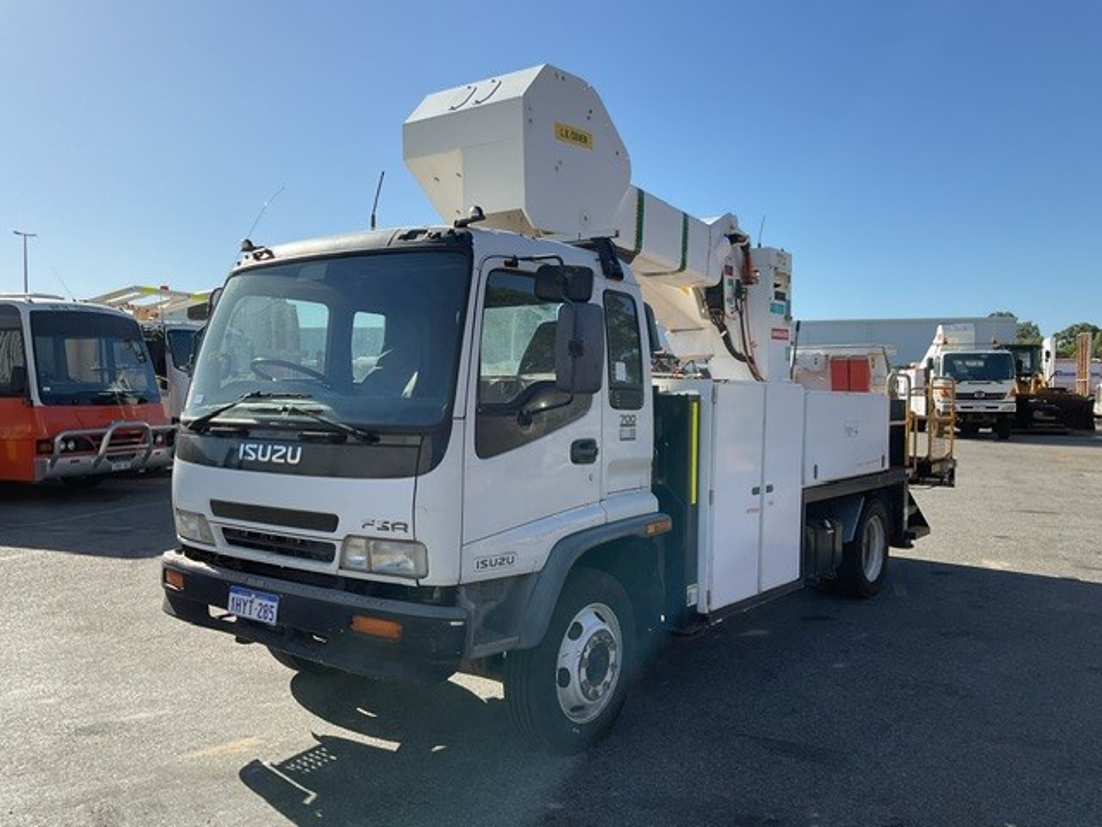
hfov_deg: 61.7
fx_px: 923
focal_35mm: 29
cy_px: 414
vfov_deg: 48.2
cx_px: 551
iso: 16
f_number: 1.8
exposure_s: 1/1786
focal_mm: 3
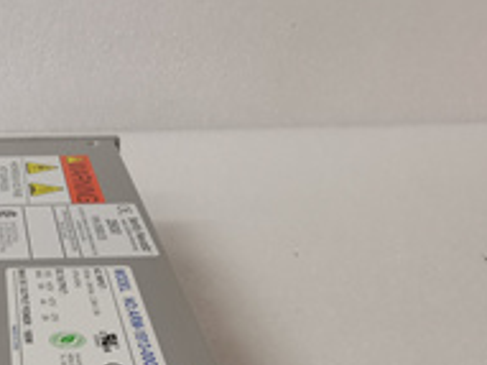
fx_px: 773
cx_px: -23
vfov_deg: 23.8
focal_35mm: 55
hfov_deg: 31.7
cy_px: 453
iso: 160
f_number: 2.2
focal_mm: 3.95
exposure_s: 1/36
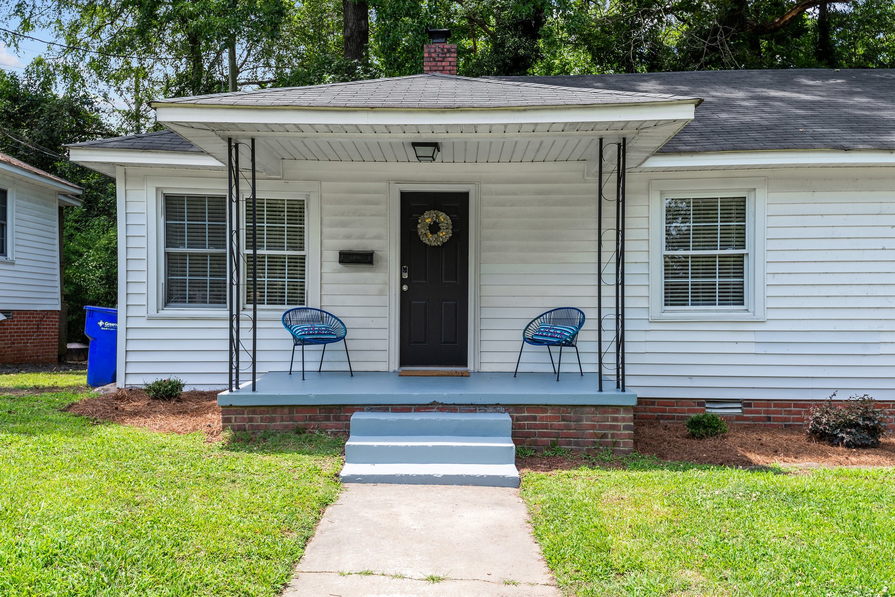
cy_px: 298
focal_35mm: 32
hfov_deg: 58.7
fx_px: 796
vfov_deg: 41.1
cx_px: 448
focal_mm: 32
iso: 160
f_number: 9
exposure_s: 1/125
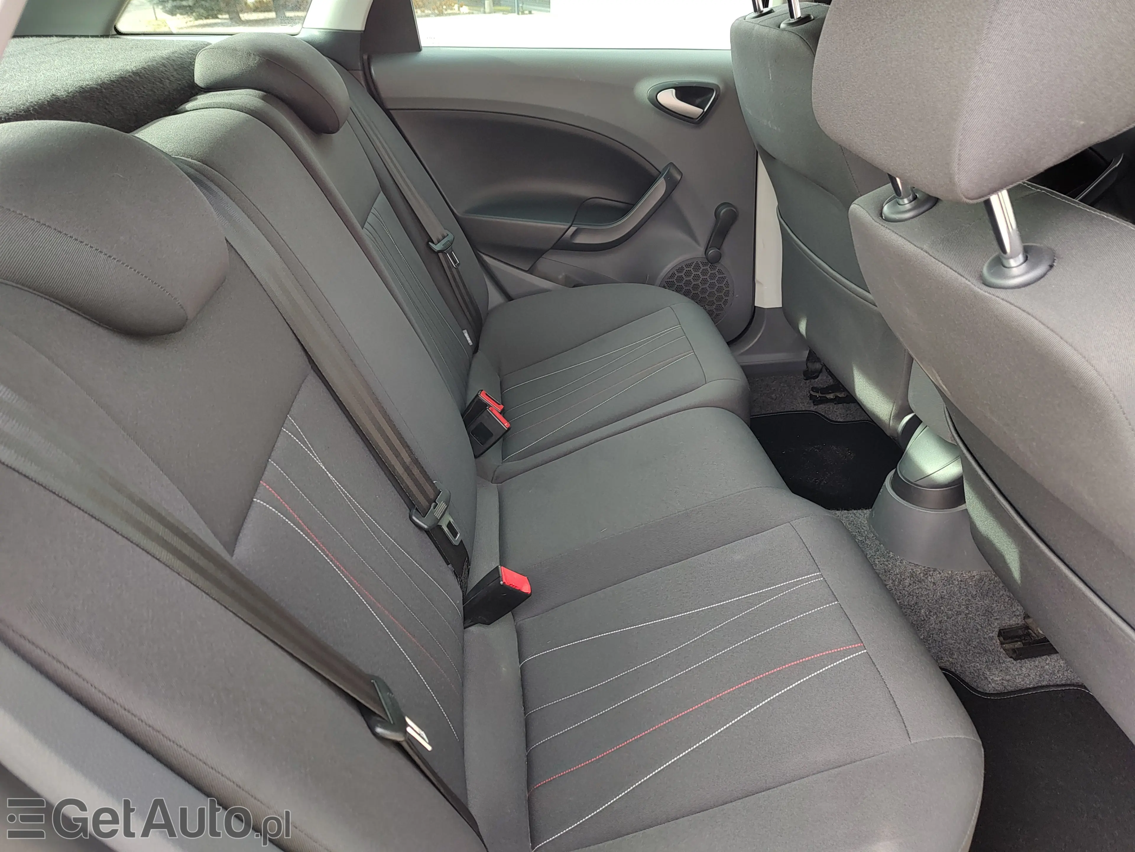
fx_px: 754
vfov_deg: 58.9
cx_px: 568
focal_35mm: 23
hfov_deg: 73.9
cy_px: 426
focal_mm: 5.56
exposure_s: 1/100
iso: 166
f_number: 1.8
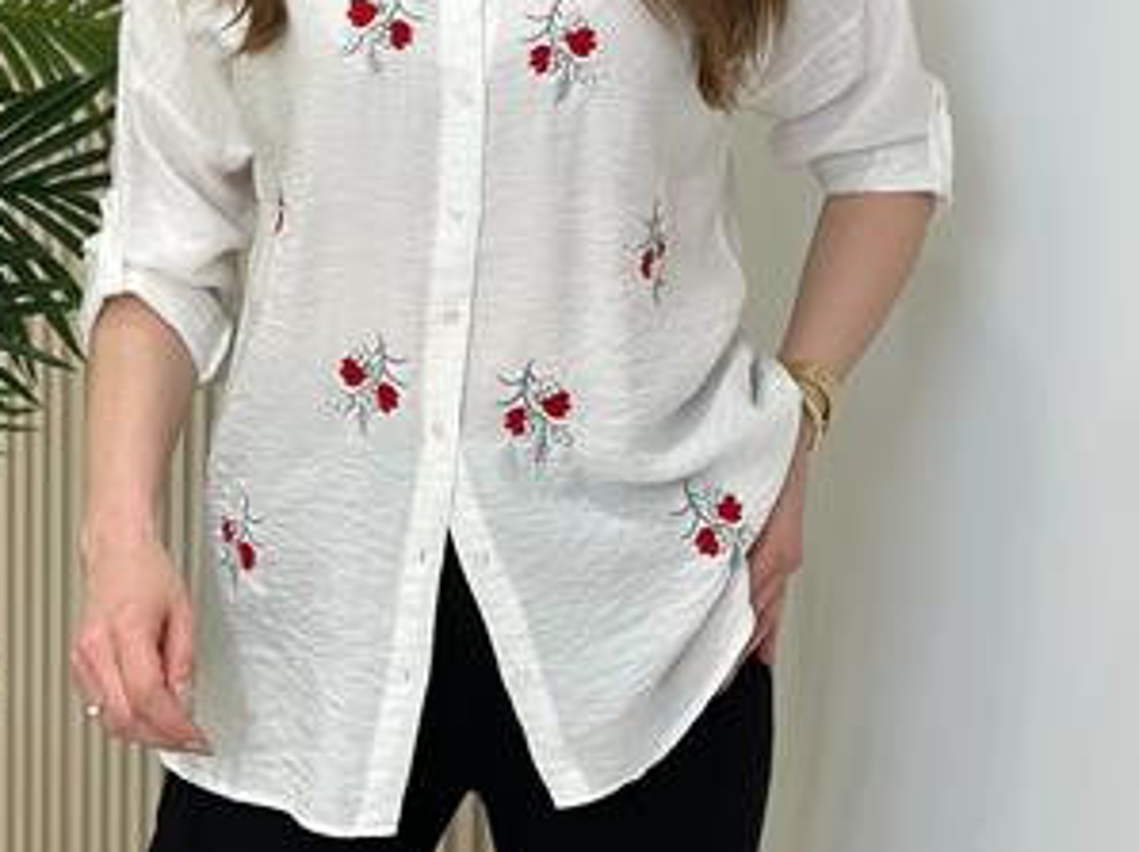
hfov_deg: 22.8
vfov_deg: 16.9
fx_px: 2827
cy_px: 94
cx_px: 527
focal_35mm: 86
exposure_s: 1/150
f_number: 1.78
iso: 64
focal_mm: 6.86
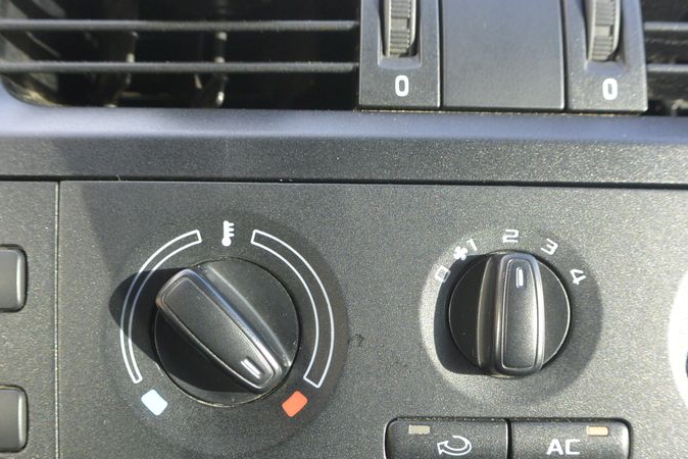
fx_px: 784
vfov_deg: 32.3
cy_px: 318
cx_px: 368
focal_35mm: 41
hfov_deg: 47.4
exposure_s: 1/125
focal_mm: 10
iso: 220
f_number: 3.5
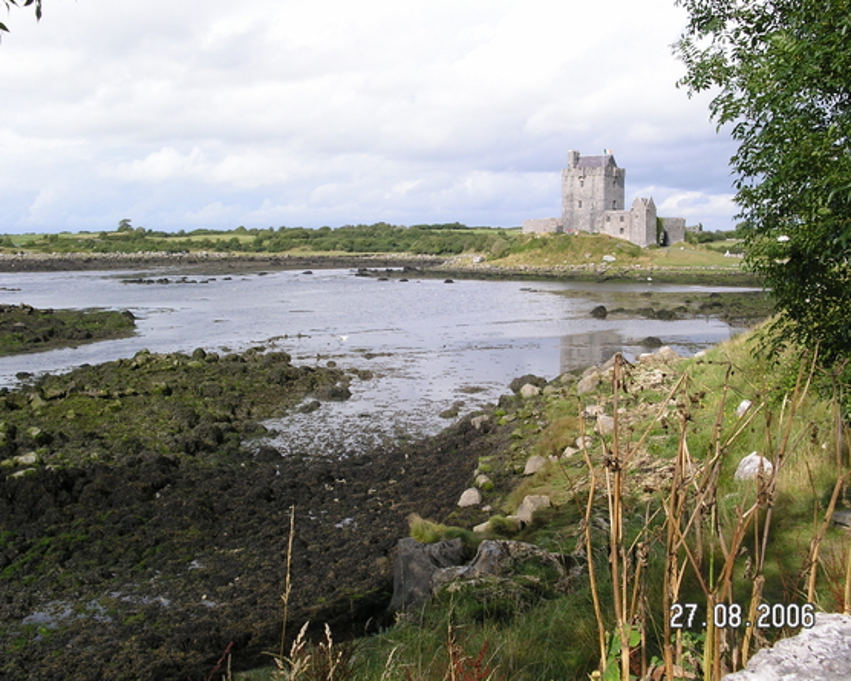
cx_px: 432
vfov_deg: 37.3
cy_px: 338
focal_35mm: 40
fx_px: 1008
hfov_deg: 45.8
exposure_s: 1/350
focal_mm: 7.8
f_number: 5.6
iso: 100
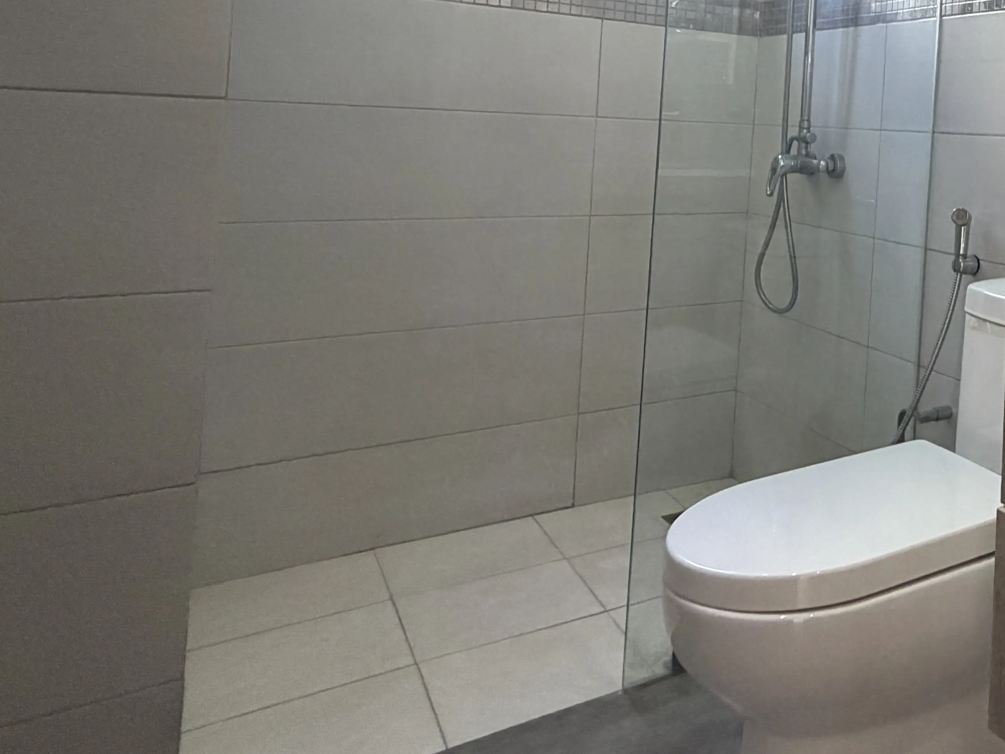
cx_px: 1144
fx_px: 929
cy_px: 124
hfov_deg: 42.4
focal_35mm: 32
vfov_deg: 41.7
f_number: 2.2
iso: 320
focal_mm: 2.22
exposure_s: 1/113
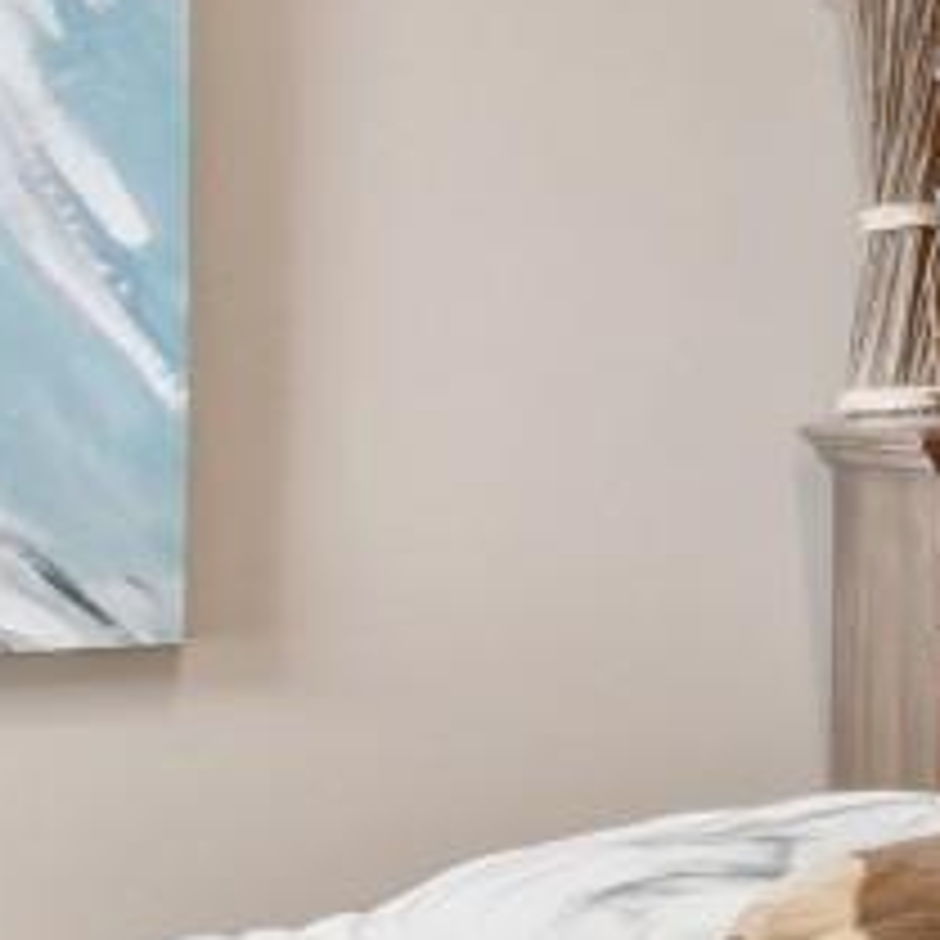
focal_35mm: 99
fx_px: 3042
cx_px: 2941
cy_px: 319
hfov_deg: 10.7
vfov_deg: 17.5
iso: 100
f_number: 4.5
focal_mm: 10
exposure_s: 1/2
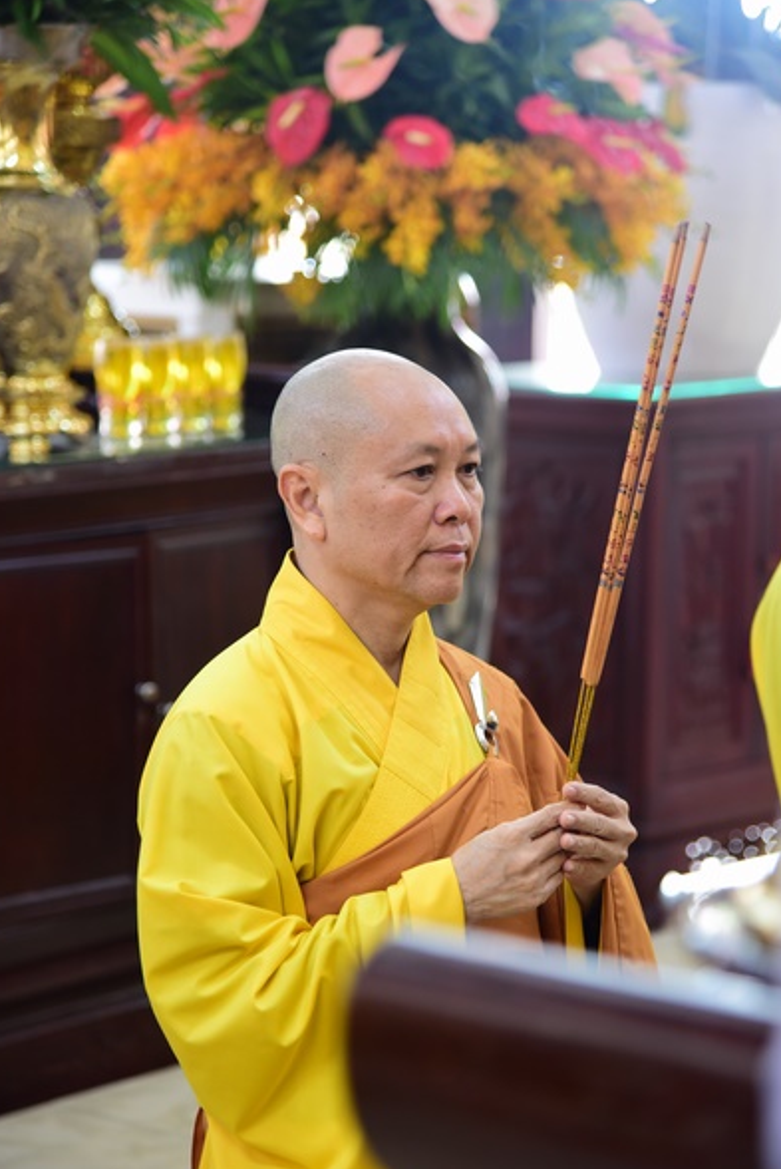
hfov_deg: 11.8
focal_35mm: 116
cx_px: 405
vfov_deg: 17.6
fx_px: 3768
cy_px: 634
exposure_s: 1/40
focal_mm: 105
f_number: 4
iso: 1600
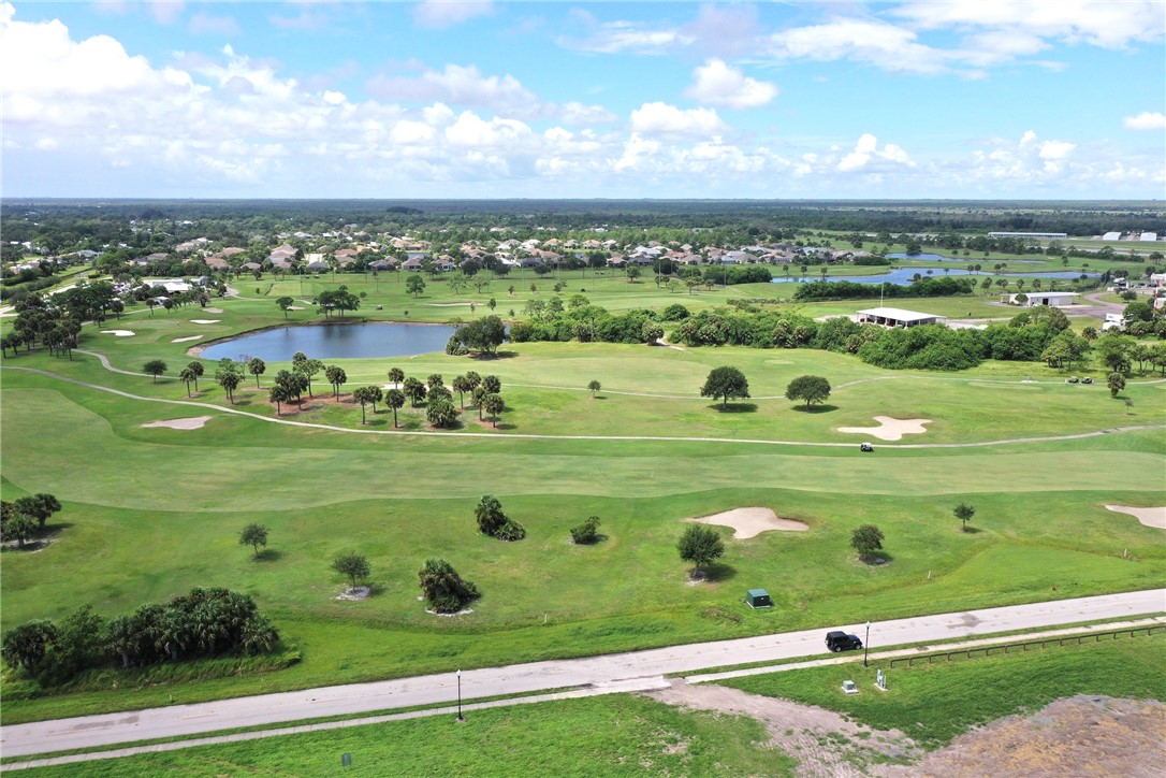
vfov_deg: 46.4
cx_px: 583
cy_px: 389
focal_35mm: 28
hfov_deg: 65.5
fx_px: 907
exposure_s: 1/500
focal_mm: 10.26
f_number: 5.6
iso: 100
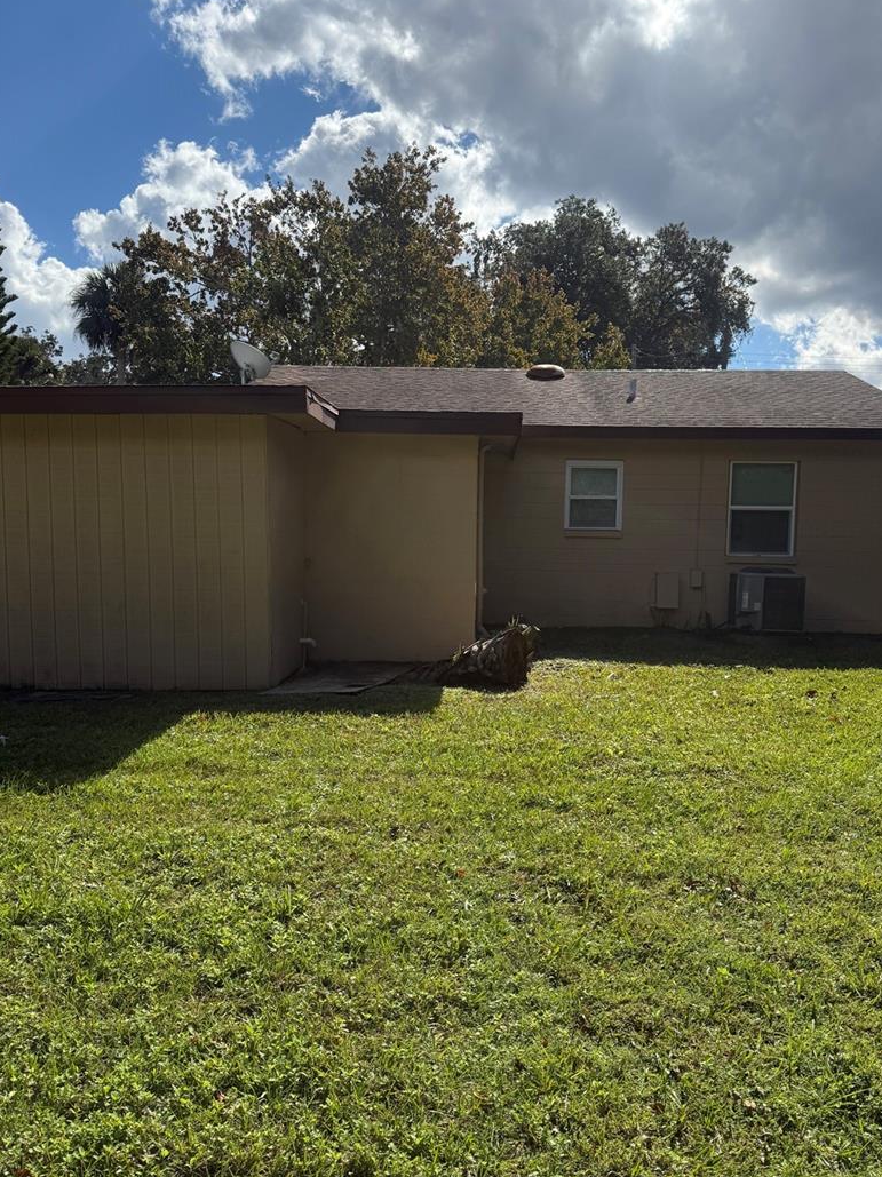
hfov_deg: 49.7
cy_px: 602
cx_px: 470
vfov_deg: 63.5
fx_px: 952
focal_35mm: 28
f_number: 1.78
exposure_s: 1/7353
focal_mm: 6.76
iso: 100
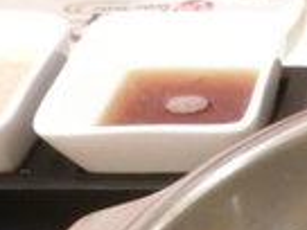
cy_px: 460
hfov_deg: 15.8
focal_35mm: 106
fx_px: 940
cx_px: 551
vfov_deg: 12.3
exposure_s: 1/30
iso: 1000
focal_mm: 4.24
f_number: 3
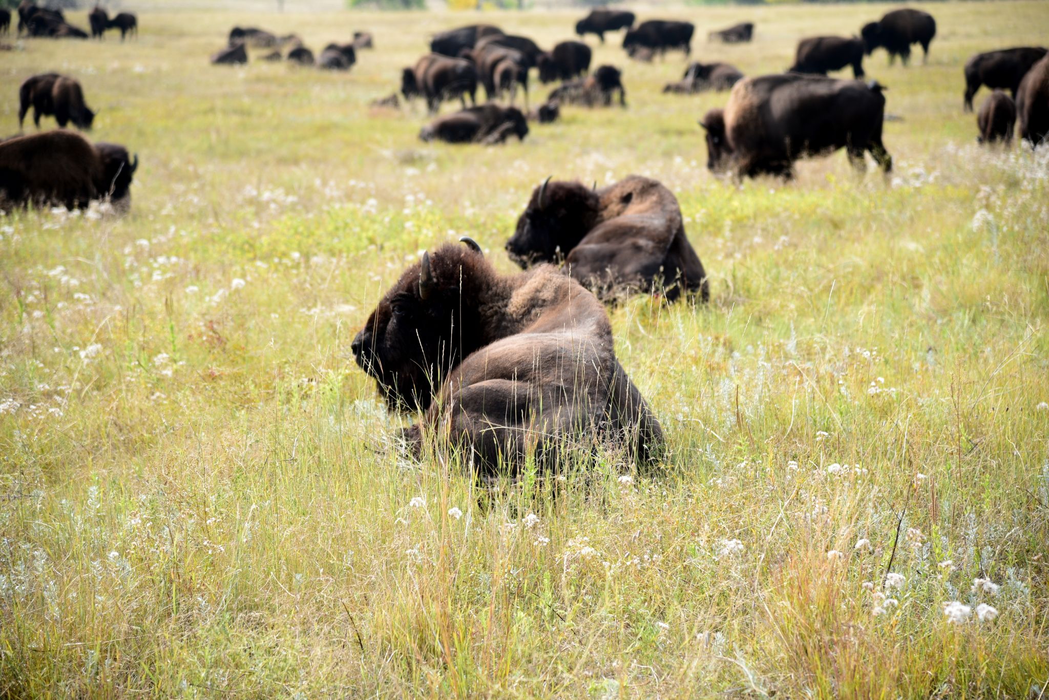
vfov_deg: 11.4
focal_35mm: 120
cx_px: 524
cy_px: 350
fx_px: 3498
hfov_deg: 17.1
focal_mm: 120
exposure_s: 1/250
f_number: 4
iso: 100
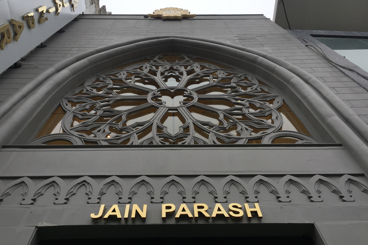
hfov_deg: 60.3
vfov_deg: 42.3
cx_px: 179
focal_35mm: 31
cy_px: 114
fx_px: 317
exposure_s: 1/449
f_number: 2.2
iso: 32
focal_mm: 4.15
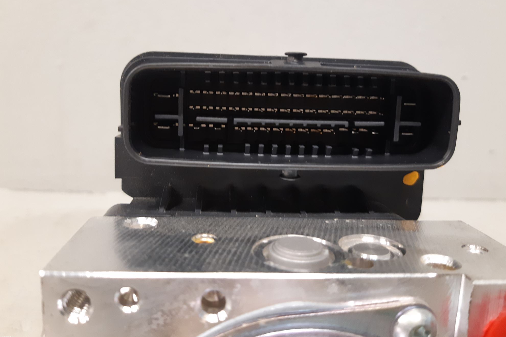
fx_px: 394
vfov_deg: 46.3
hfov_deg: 65.5
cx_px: 249
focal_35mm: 28
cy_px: 144
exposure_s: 1/33
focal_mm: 3.93
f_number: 1.7
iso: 250
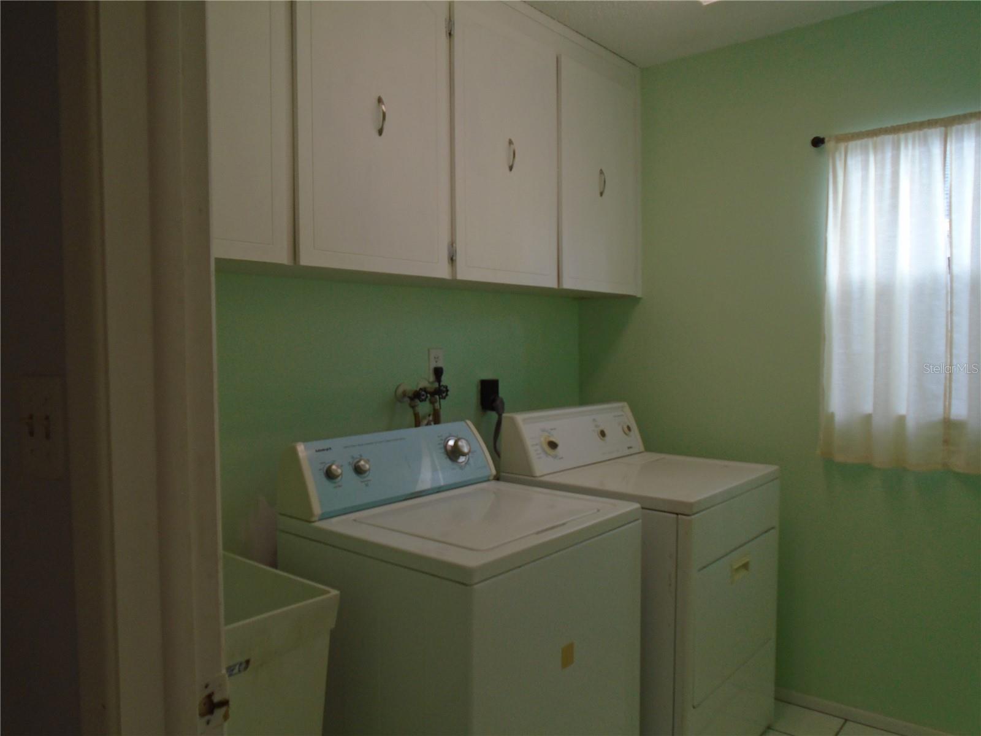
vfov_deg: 53.1
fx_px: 737
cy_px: 368
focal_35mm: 26
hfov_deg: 67.3
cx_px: 490
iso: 100
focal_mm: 4.6
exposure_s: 1/60
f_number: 3.2
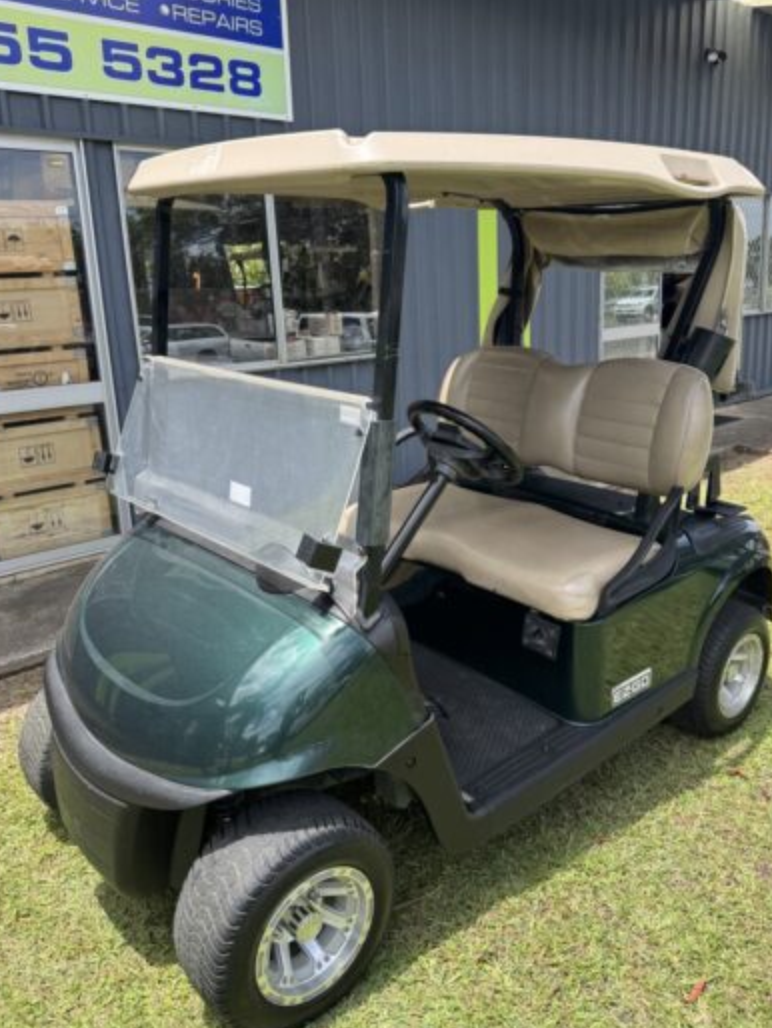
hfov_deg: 49.8
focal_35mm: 28
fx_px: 832
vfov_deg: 63.4
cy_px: 488
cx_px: 394
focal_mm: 6.76
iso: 80
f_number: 1.78
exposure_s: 1/1597
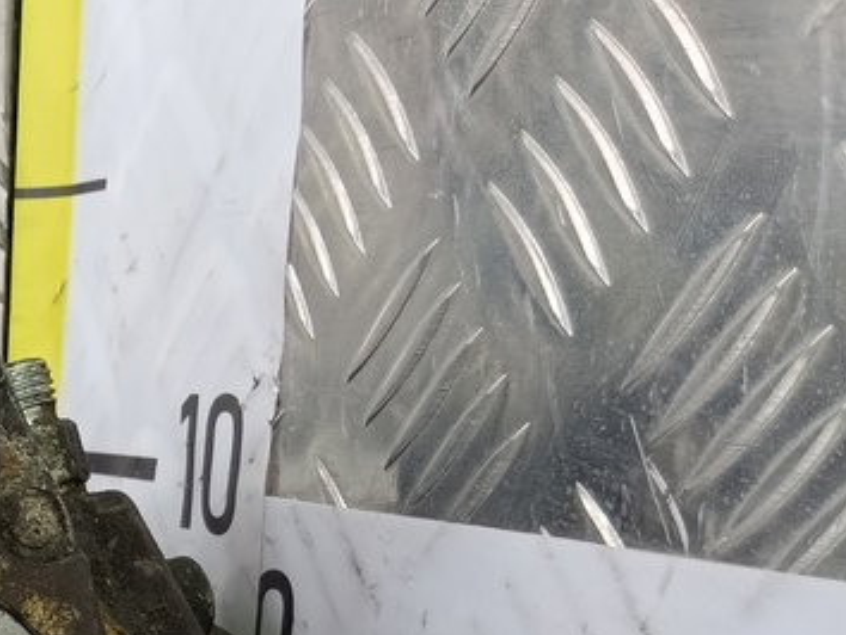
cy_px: 819
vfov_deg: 17.7
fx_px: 1908
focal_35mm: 78
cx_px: -215
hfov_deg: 22.7
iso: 130
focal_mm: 4.11
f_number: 1.6
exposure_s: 1/50
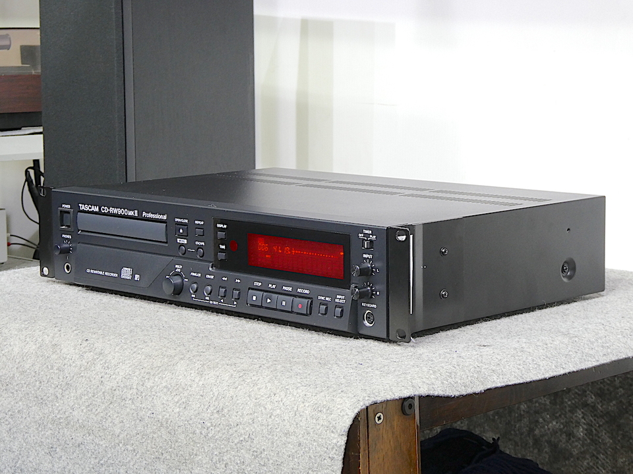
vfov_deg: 17.6
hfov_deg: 23.3
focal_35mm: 84
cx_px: 316
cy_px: 237
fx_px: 1536
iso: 200
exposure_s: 1/4
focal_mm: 15
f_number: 4.8
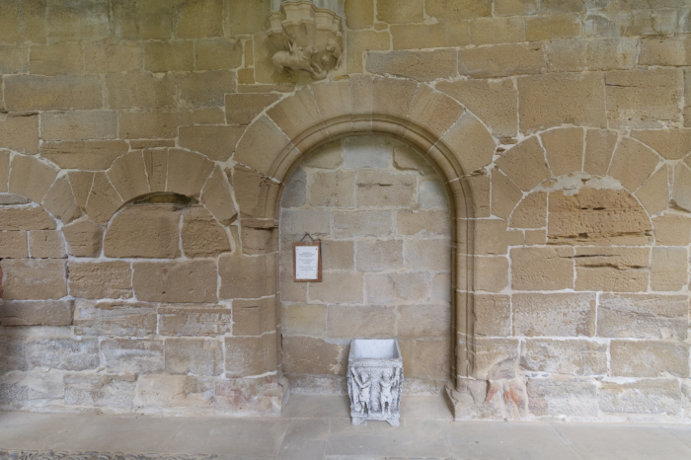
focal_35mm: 15
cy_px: 230
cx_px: 346
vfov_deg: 77.3
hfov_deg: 100.4
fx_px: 288
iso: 1600
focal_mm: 10
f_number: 11
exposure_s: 1/40
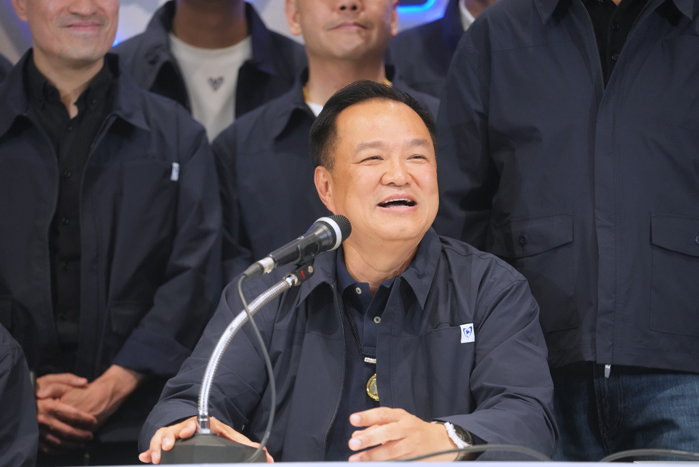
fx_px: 3379
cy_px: 234
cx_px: 350
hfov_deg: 11.8
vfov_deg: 7.9
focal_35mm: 174
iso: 4000
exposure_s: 1/400
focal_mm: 174
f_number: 3.2
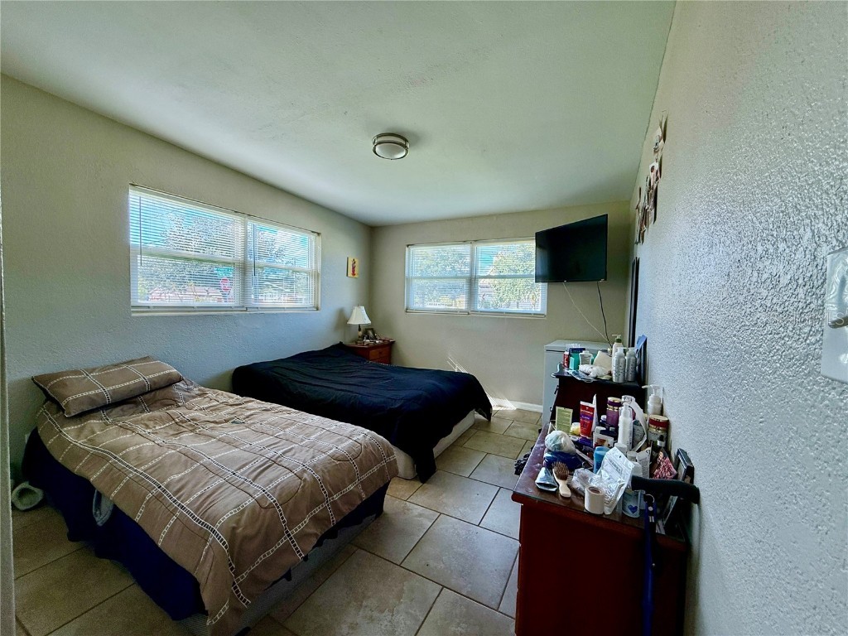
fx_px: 343
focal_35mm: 14
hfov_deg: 102.1
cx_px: 424
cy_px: 318
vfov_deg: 85.7
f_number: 2.2
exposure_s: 1/99
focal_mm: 2.22
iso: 125
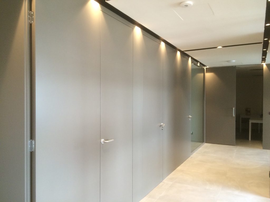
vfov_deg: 48.2
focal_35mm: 29
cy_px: 101
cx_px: 135
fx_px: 226
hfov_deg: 61.7
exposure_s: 1/30
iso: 125
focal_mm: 4.15
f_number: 2.2
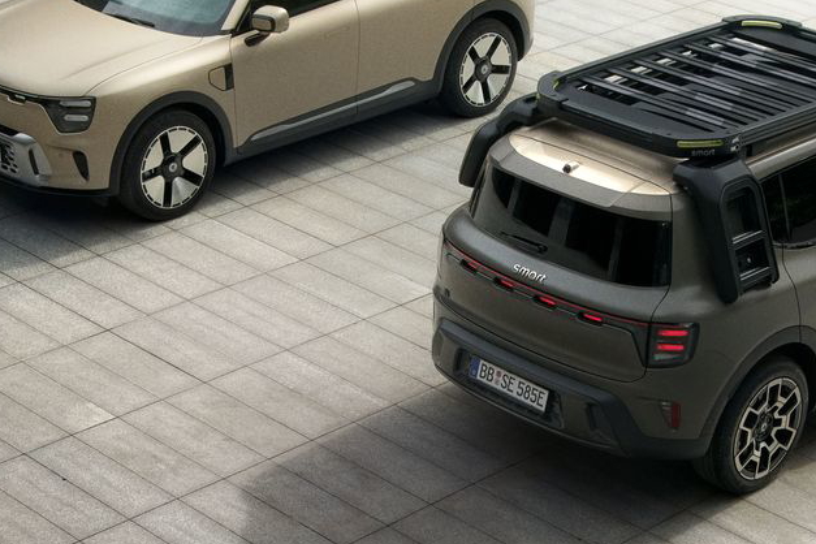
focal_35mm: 95
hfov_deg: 21.4
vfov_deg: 14.3
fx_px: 2153
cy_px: 427
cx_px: 465
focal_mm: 31
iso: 400
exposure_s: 1/250
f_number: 13
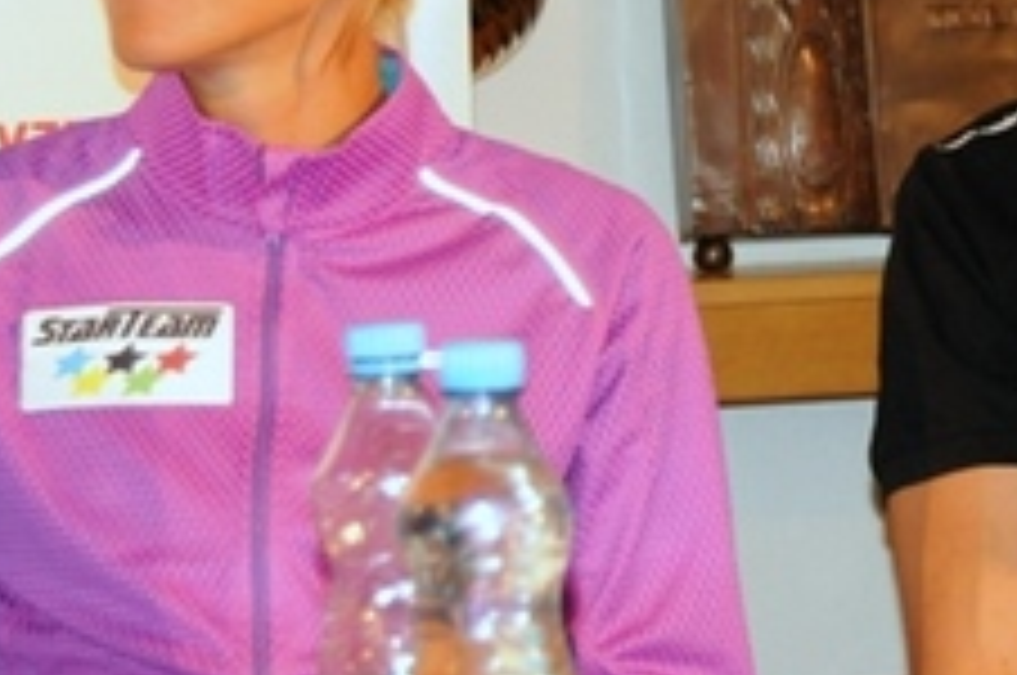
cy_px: 155
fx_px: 6234
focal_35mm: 221
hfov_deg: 9.2
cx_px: 1296
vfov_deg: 6.2
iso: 1000
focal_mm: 52
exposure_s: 1/60
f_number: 5
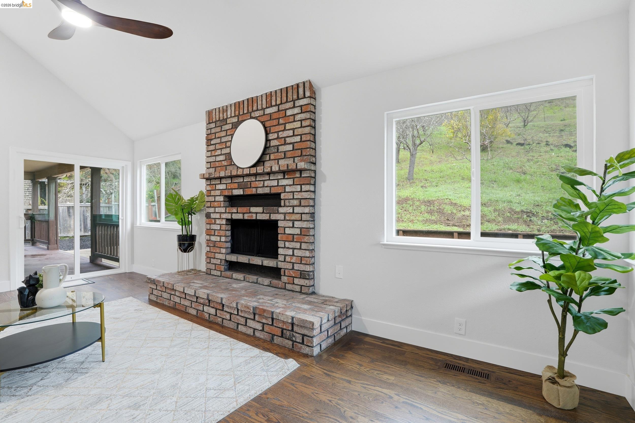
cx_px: 318
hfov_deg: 96.7
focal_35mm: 16
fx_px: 282
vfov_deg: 73.8
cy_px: 212
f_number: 9
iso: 250
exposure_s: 1/100
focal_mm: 16
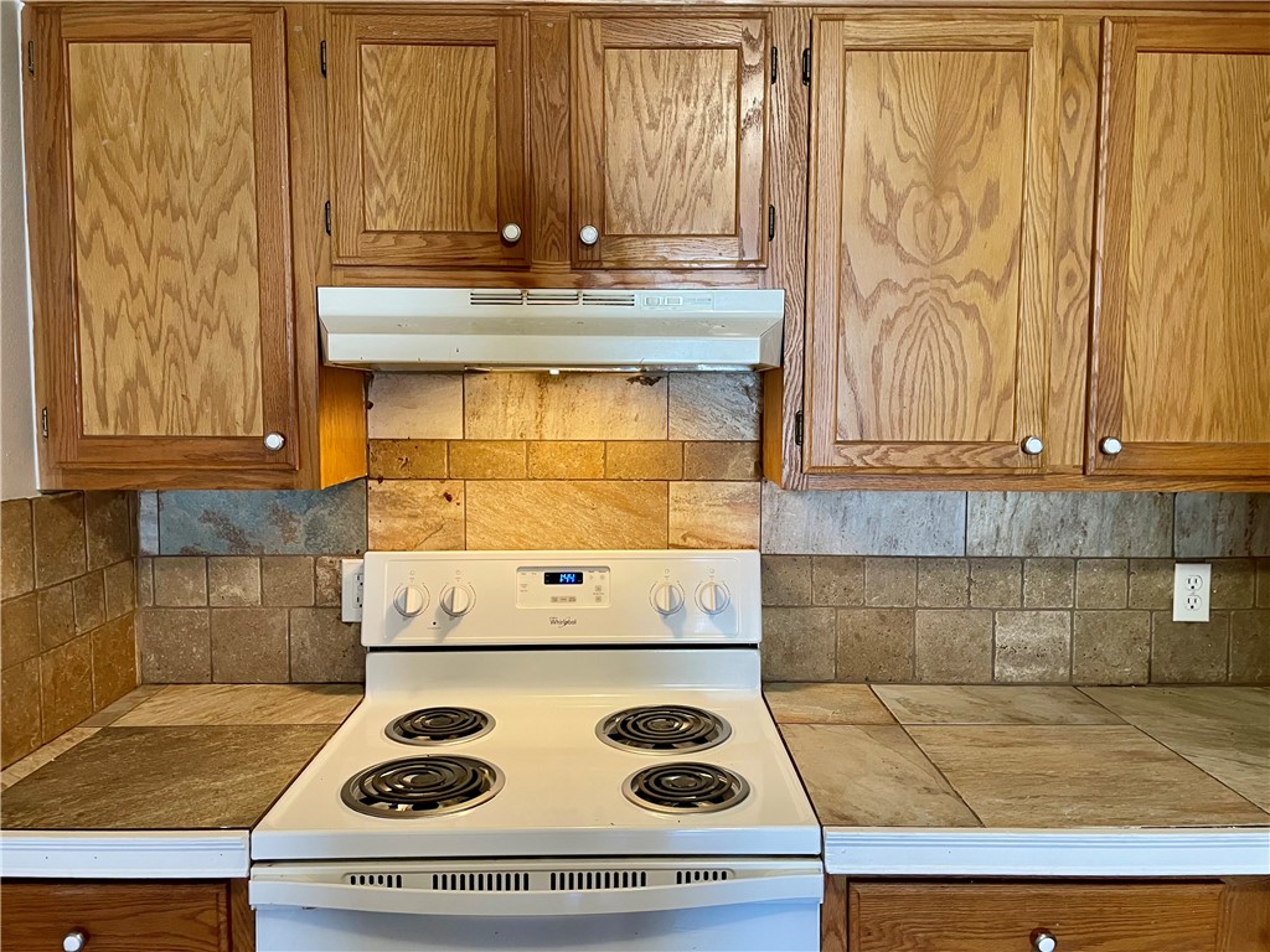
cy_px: 476
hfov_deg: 67.3
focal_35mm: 26
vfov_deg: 53.1
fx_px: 954
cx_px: 635
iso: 250
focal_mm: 4.2
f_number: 1.6
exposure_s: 1/60
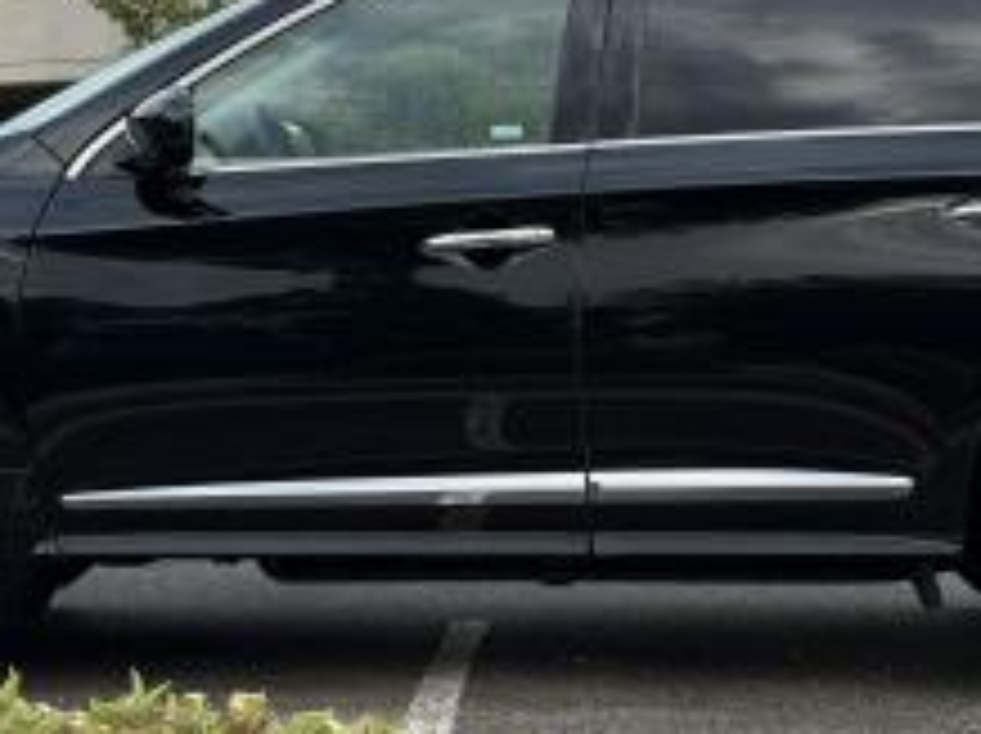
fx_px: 3142
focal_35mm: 111
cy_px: 180
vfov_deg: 13.3
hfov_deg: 17.7
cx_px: 549
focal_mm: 6.76
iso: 80
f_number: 1.78
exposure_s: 1/420
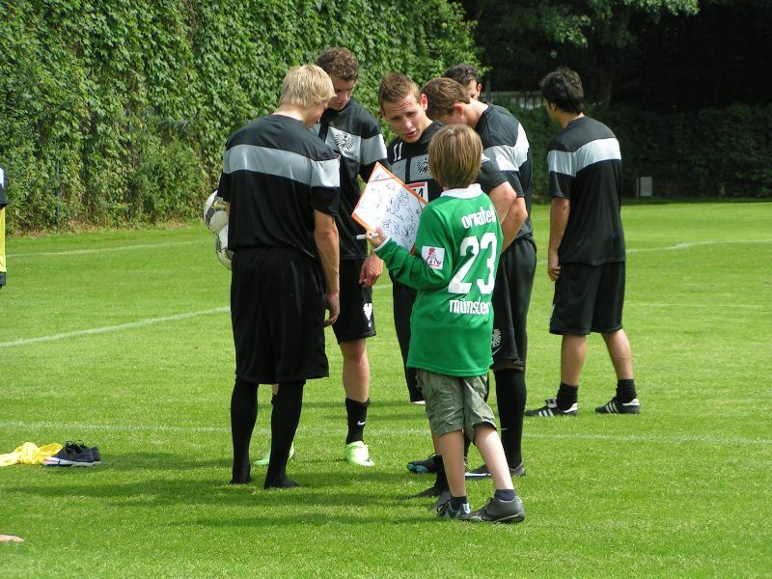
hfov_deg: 13.2
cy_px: 290
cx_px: 386
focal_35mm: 150
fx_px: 3345
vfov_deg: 9.9
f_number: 3.5
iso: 50
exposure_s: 1/640
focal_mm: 22.9
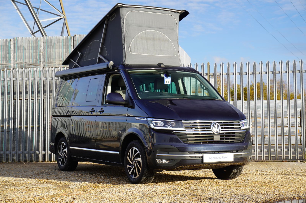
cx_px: 153
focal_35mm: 68
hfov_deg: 29.9
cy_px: 102
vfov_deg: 20.1
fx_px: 573
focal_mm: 45
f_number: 6.7
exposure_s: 1/90
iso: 100
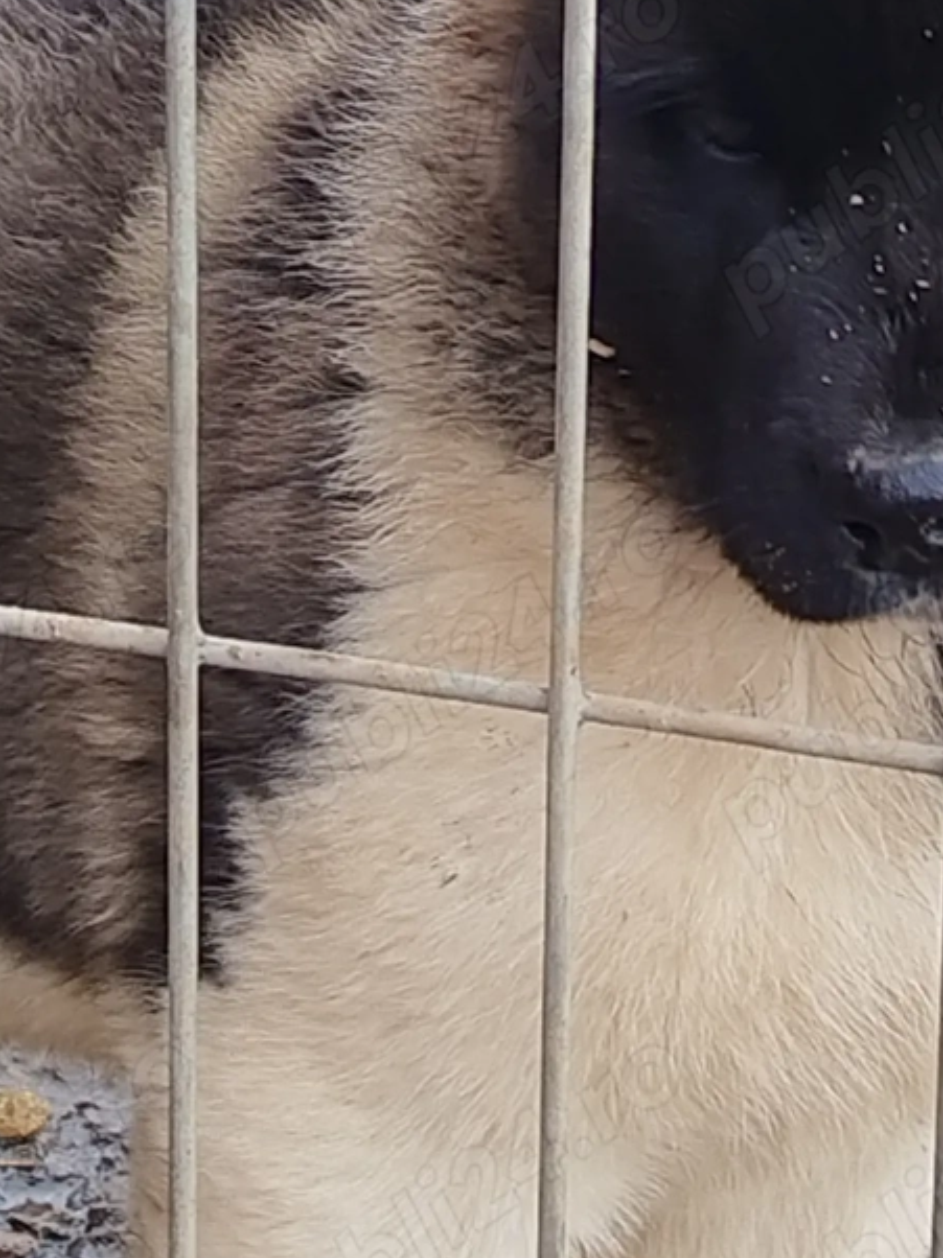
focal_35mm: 144
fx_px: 5234
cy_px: 259
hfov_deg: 10.3
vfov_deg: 13.6
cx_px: 698
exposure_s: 1/100
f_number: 1.9
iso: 141
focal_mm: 4.95
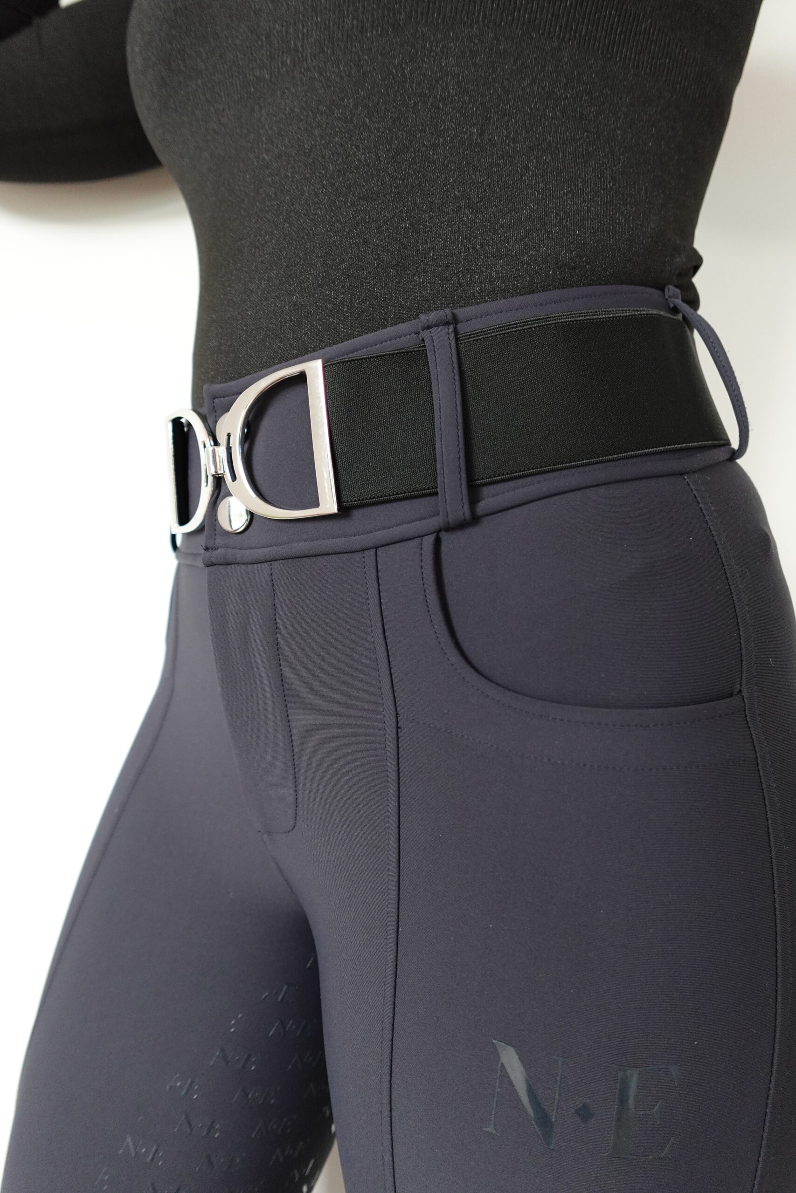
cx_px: 398
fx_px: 663
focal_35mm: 20
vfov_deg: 84.0
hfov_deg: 61.9
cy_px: 596
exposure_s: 1/80
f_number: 2
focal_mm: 7.6
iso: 640
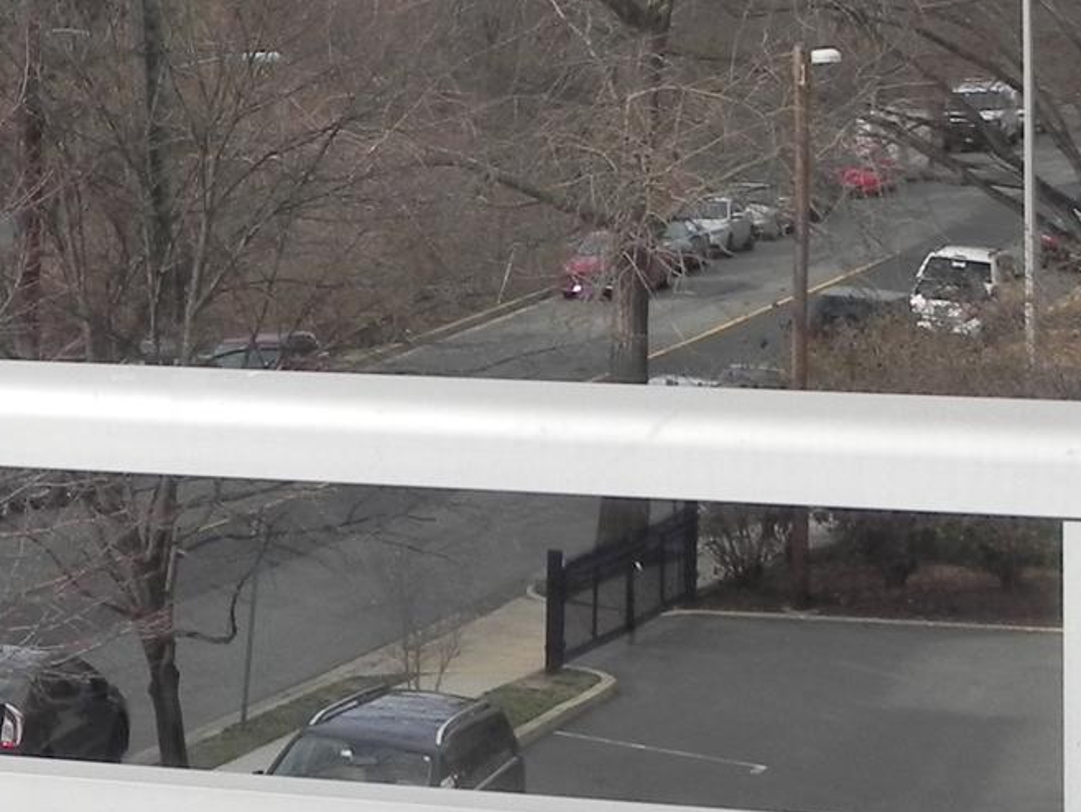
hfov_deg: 11.9
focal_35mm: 162
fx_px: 5060
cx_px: -276
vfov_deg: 9.1
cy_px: 0
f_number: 6.3
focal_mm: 9.2
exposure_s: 1/380
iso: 160
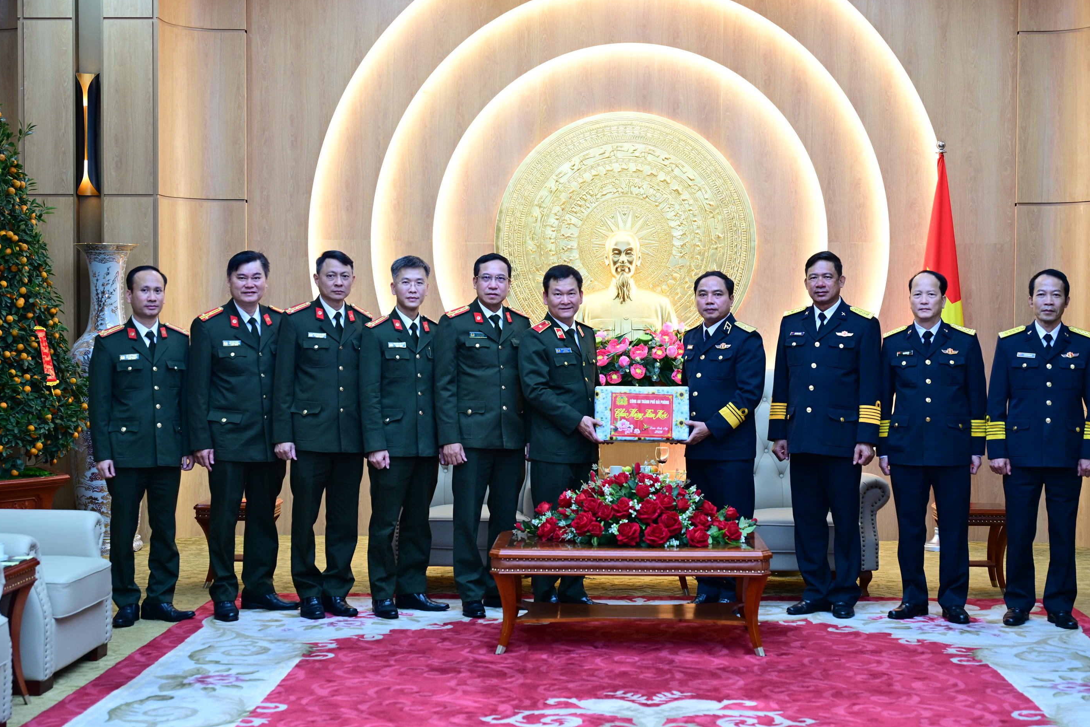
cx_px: 577
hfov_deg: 36.2
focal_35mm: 55
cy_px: 382
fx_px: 1665
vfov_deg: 24.6
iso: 800
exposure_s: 1/160
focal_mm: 51
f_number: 4
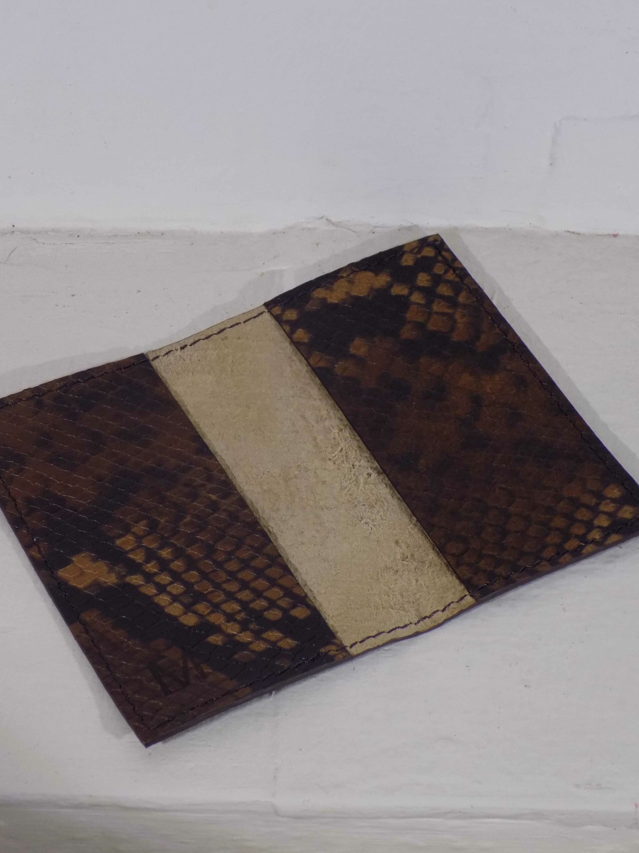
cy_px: 426
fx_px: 2117
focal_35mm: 86
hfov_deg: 17.2
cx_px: 320
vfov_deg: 22.8
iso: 180
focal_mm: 15.3
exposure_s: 1/30
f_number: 4.4
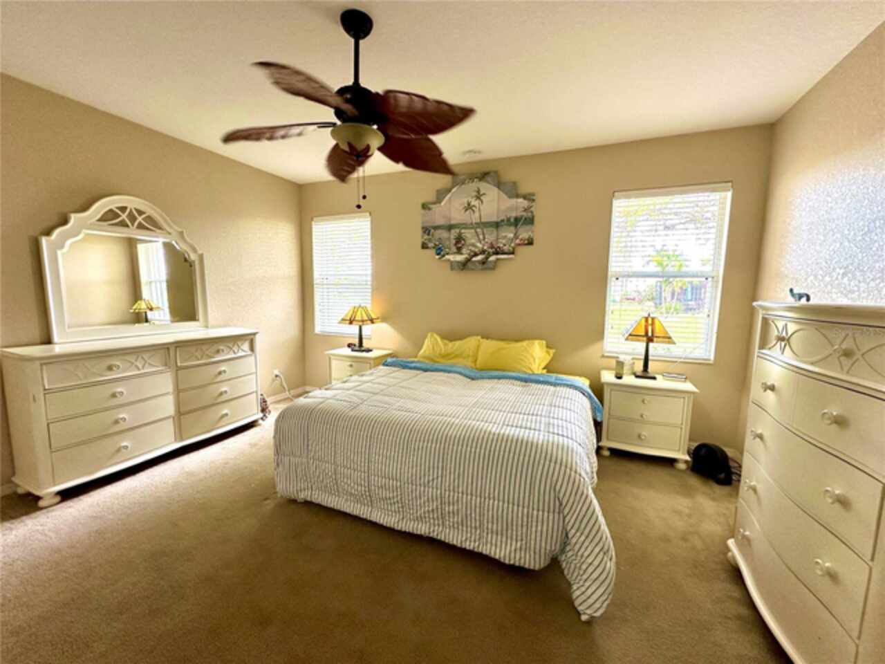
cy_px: 332
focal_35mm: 14
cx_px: 442
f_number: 2.2
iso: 160
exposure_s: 1/99
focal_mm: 2.22
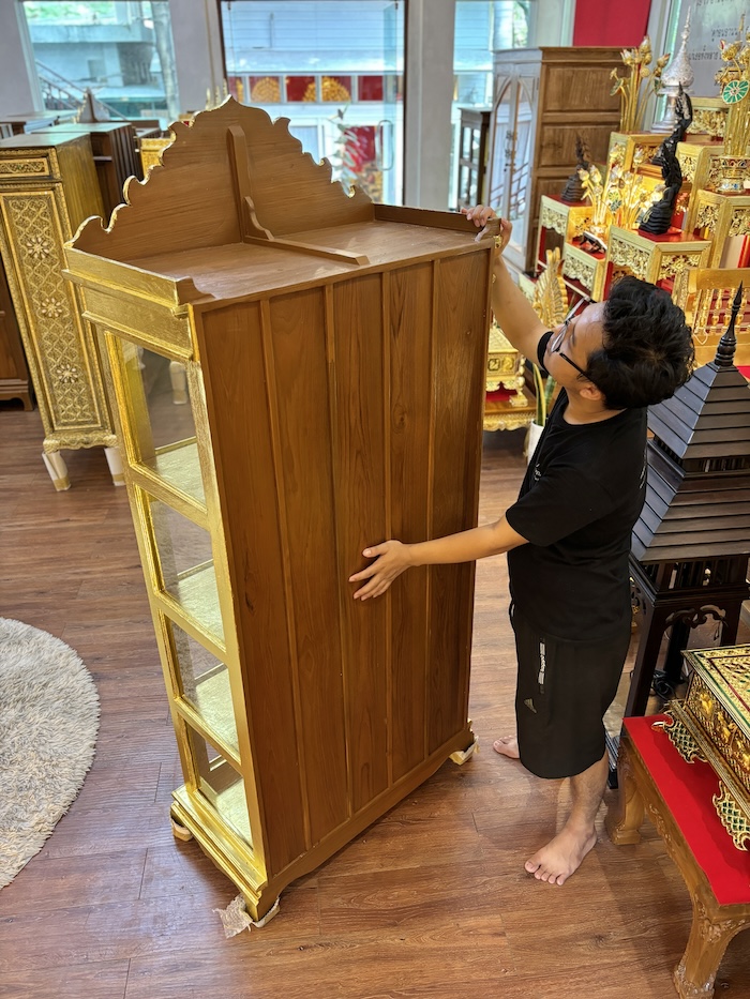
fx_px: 751
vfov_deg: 67.3
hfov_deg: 53.1
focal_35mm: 26
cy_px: 500
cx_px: 375
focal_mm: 5.96
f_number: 1.6
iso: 320
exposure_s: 1/50
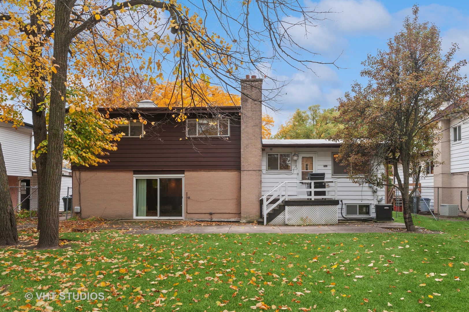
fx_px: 351
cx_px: 234
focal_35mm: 27
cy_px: 156
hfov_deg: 67.4
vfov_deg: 47.9
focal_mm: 27
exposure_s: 1/100
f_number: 8
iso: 200
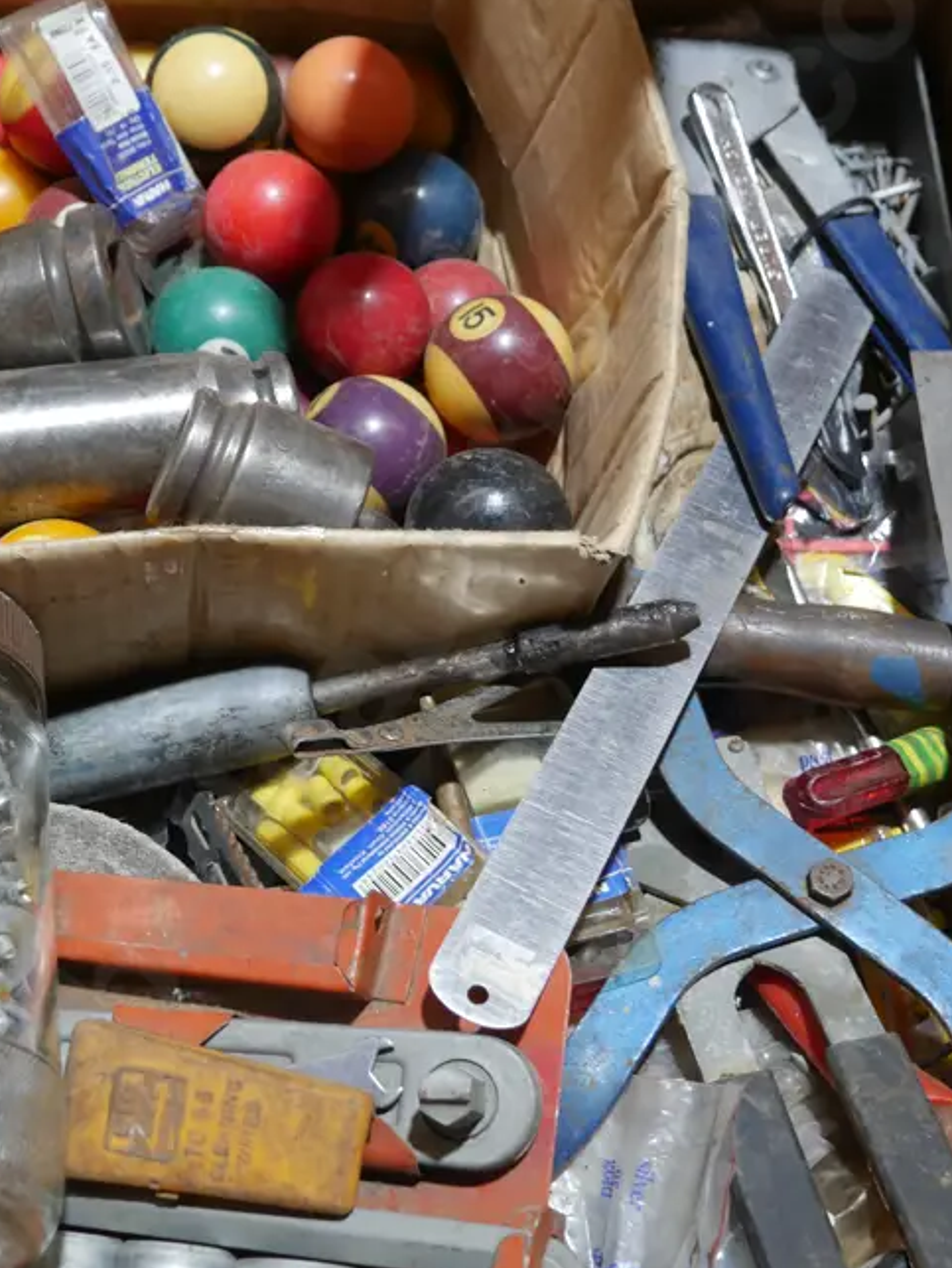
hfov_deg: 28.6
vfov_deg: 37.5
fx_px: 1868
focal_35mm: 51
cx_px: 429
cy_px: 598
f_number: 3.6
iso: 320
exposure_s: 1/60
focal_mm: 16
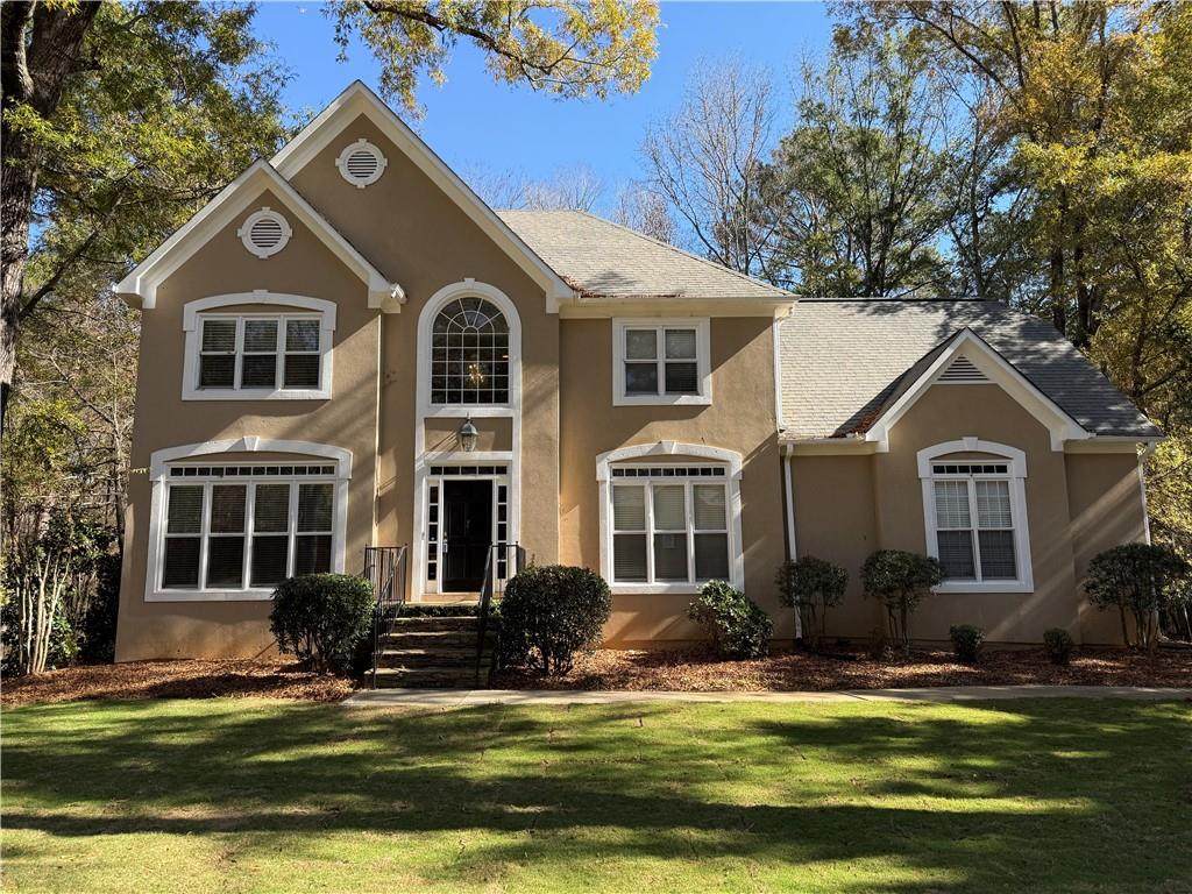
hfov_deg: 71.6
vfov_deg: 56.8
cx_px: 596
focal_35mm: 24
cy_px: 447
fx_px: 826
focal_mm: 6.76
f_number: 1.78
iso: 80
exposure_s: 1/1230
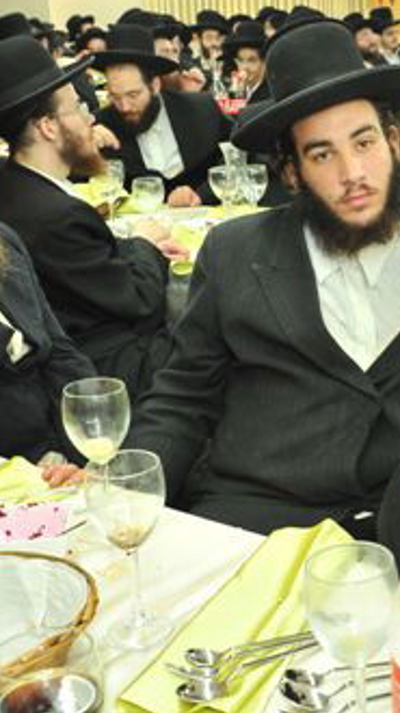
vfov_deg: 33.3
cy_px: 346
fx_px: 1191
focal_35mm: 63
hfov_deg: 18.4
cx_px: 432
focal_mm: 31
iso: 1250
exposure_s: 1/60
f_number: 7.1
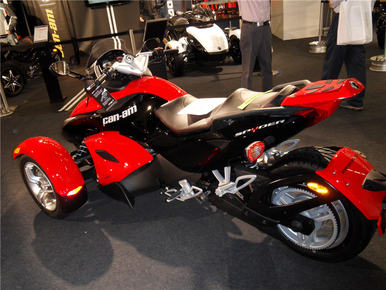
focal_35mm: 32
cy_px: 145
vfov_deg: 44.2
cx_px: 193
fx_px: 357
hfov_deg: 56.8
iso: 200
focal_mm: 5.6
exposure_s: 1/30
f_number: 3.7
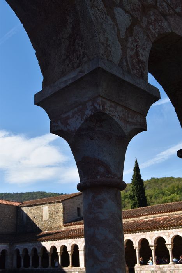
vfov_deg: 43.6
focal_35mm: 45
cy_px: 136
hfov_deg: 29.9
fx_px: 341
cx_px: 91
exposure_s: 1/400
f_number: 10
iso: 200
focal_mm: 30
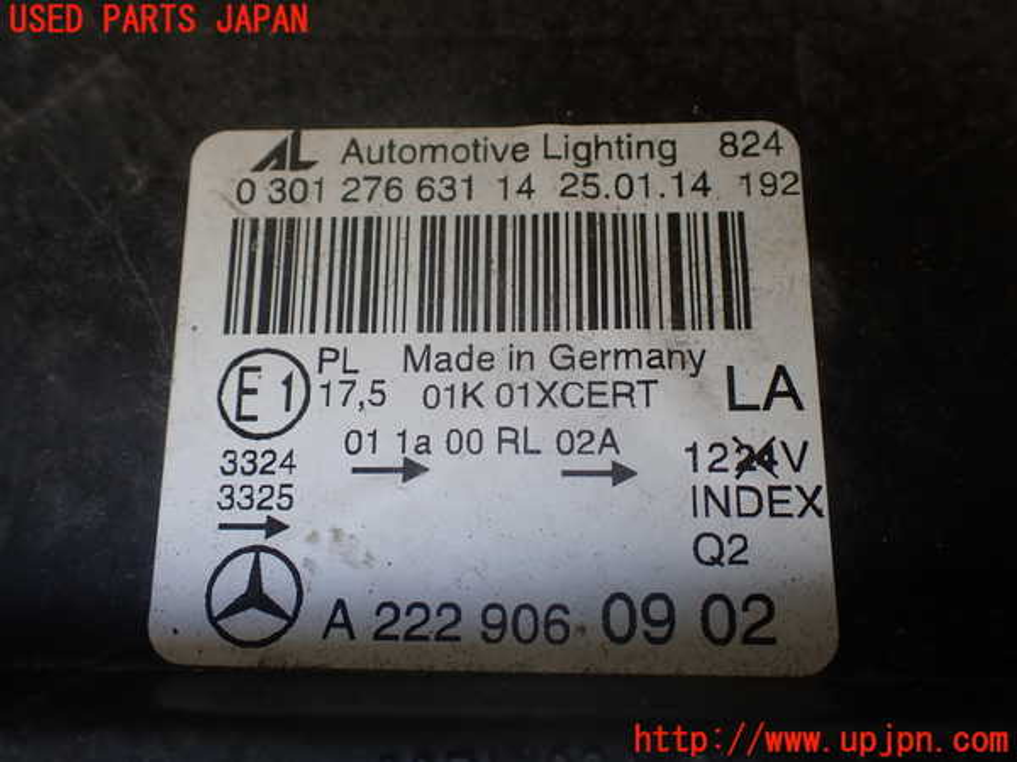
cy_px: 381
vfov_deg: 46.8
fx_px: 881
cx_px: 508
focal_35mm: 30
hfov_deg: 60.0
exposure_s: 1/125
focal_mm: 5.4
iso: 125
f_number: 2.3
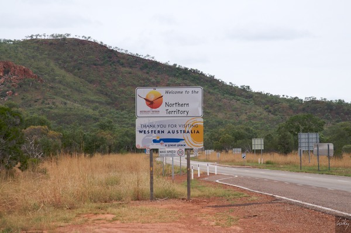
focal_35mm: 128
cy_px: 116
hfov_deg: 16.1
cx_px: 176
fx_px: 1241
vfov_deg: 10.7
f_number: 11
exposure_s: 1/500
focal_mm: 85
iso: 500
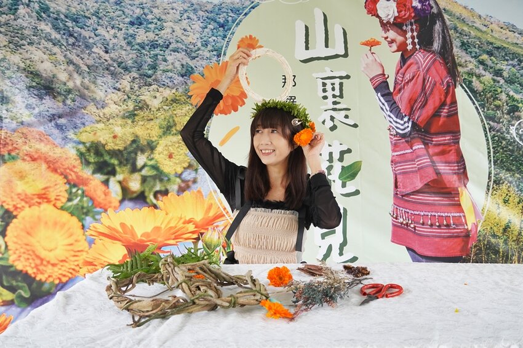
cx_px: 262
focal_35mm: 33
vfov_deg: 39.9
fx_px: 479
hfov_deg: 57.2
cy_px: 174
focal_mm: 22
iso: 640
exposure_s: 1/125
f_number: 4.5
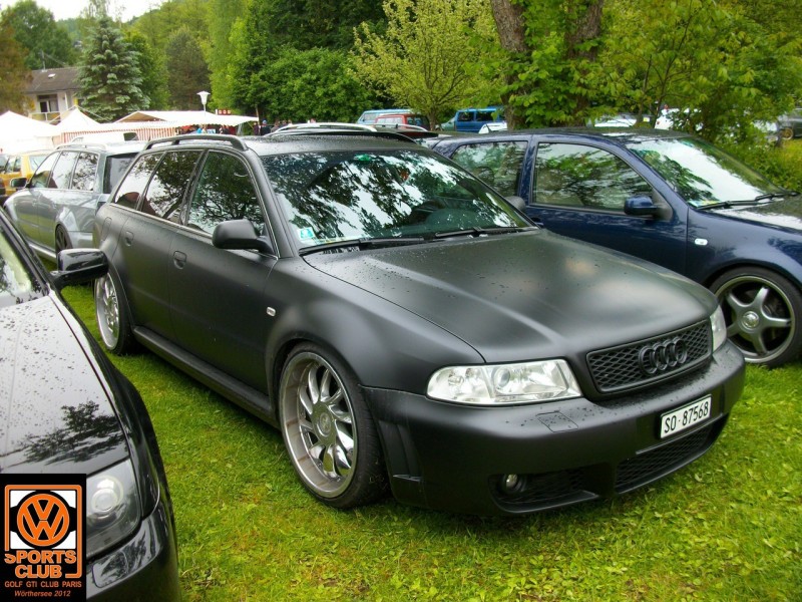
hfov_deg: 54.0
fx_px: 788
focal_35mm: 34
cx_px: 401
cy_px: 301
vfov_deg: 41.8
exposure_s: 1/97
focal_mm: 5.7
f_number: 2.9
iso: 80
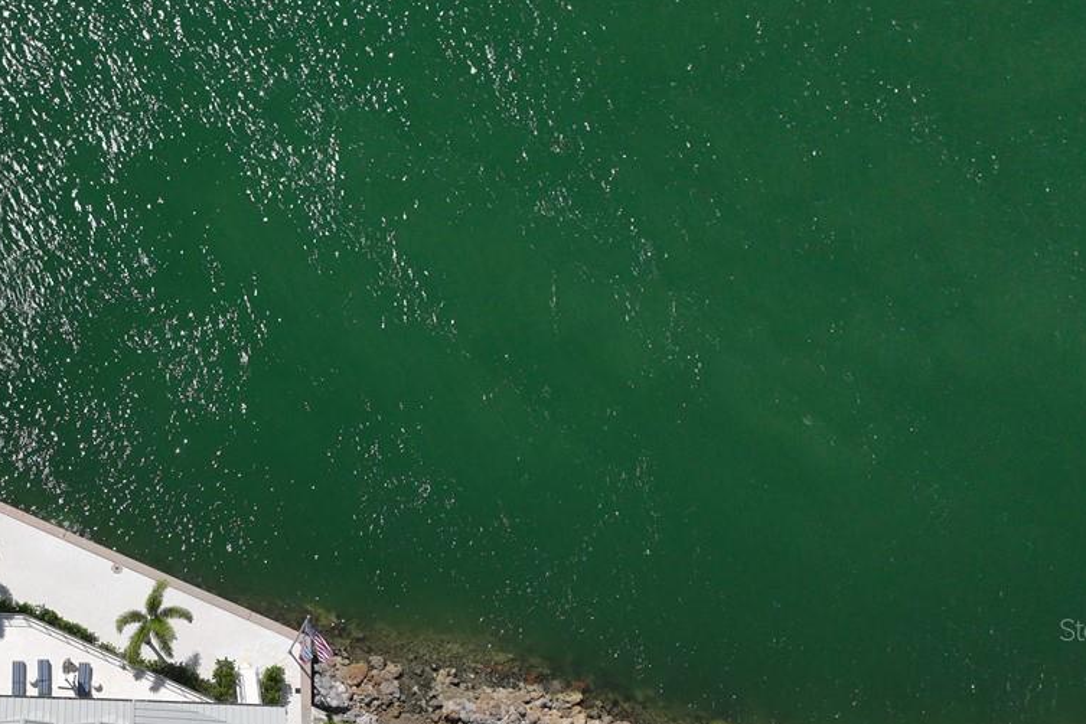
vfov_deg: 24.9
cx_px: 42
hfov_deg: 34.6
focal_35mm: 53
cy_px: 629
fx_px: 1599
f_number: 2.8
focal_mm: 12.29
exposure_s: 1/3200
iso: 110
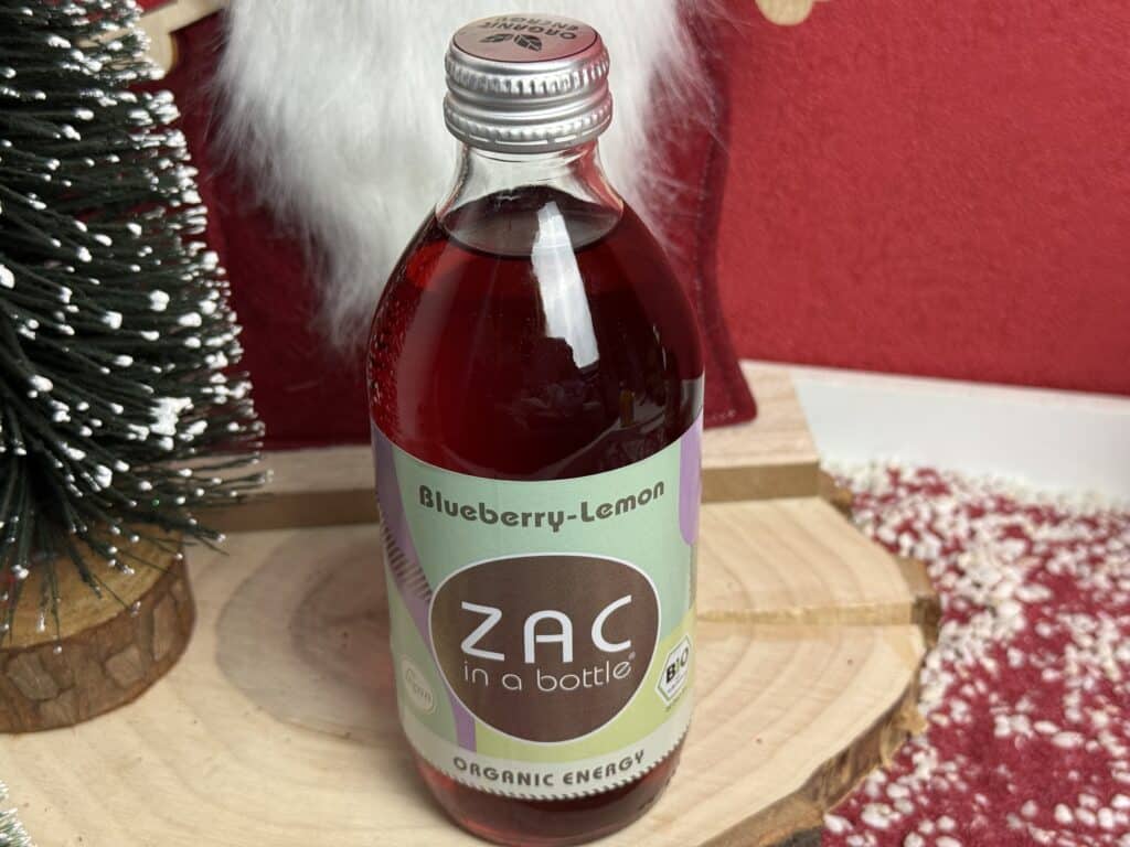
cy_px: 424
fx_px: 1567
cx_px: 565
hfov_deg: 39.7
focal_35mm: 48
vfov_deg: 30.3
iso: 125
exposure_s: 1/50
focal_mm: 6.76
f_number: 1.78
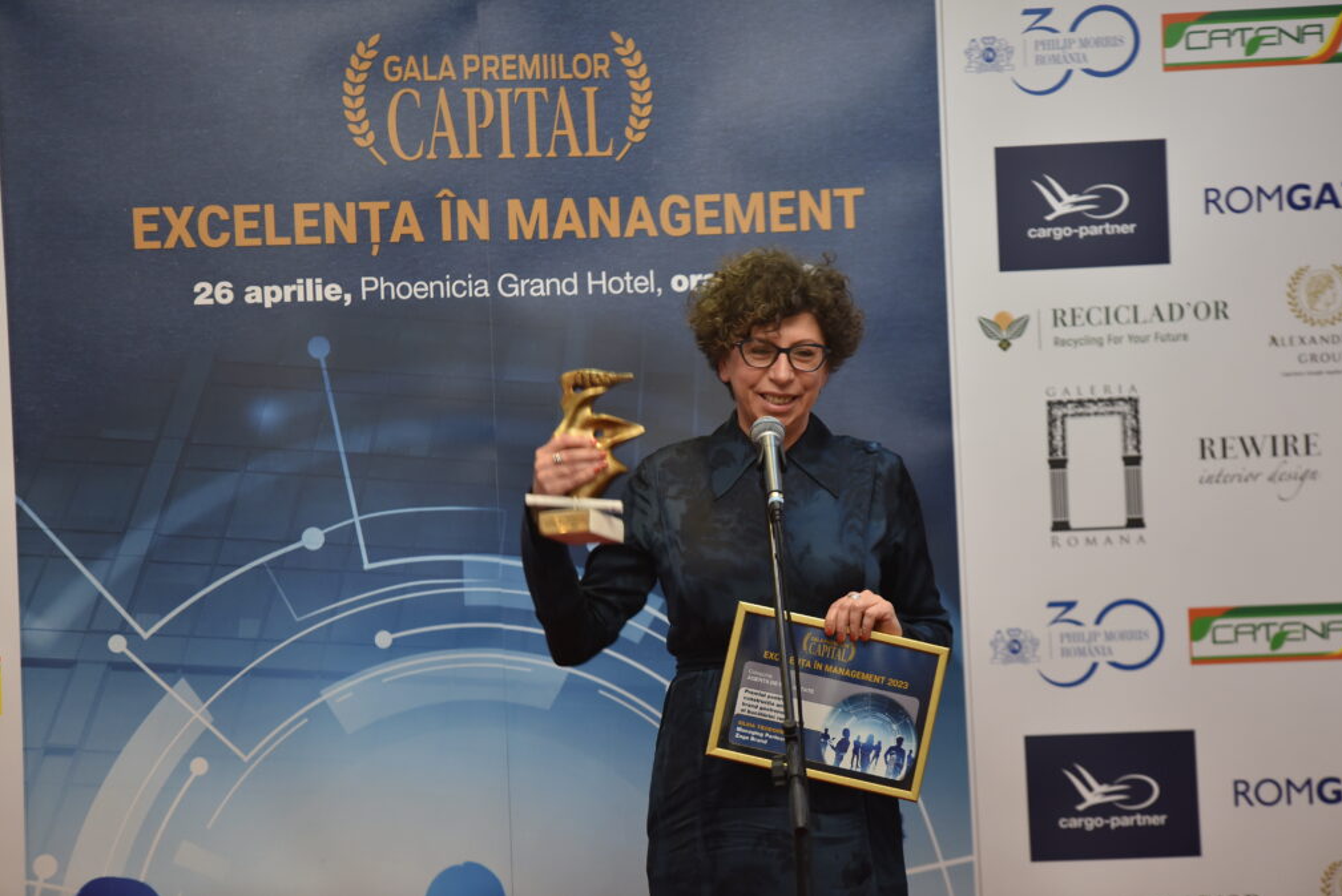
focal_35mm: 203
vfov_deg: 6.8
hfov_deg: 10.1
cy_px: 444
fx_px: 7571
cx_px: 680
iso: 1000
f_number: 3.5
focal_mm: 200
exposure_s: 1/125
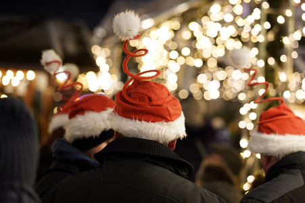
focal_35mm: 85
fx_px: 720
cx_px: 152
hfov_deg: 23.9
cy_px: 102
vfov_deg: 16.0
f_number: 2.8
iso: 1600
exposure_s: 1/60
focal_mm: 85
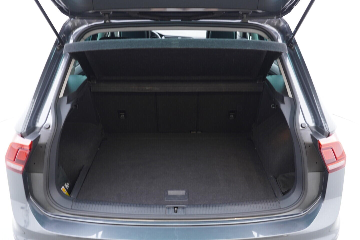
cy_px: 120
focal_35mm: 36
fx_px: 360
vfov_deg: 36.9
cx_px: 180
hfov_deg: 53.1
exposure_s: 1/40
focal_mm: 24
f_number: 2.8
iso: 320
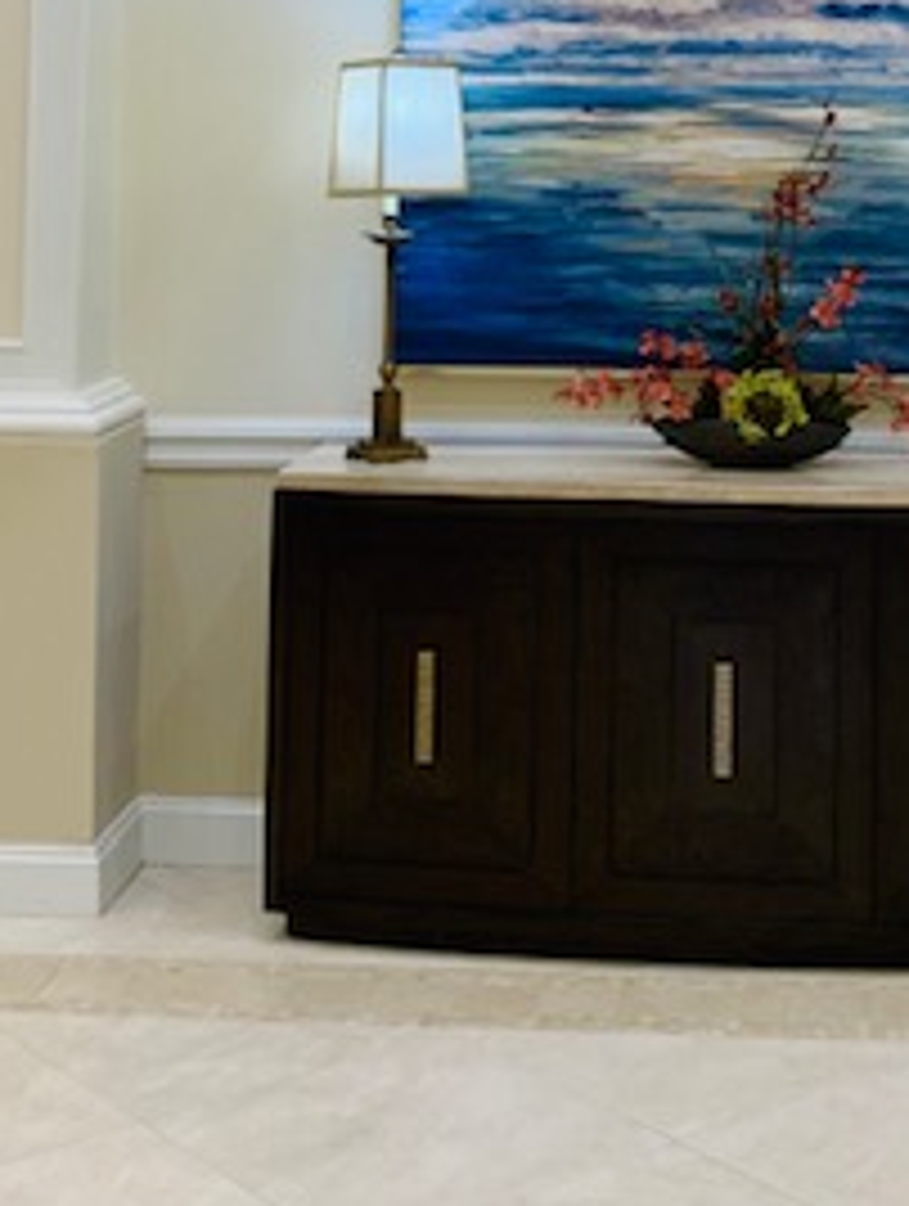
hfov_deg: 23.3
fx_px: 2164
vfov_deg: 28.4
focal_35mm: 62
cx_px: 747
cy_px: -112
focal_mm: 4.25
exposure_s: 1/120
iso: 64
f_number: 1.8
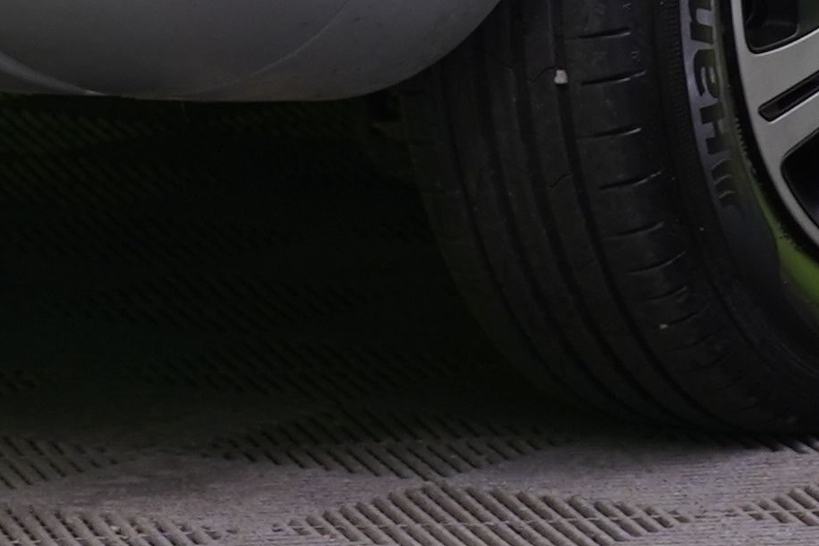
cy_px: -1086
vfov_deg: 3.6
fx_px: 8393
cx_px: 379
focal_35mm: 369
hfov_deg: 5.6
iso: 500
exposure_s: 1/30
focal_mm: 56
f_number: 5
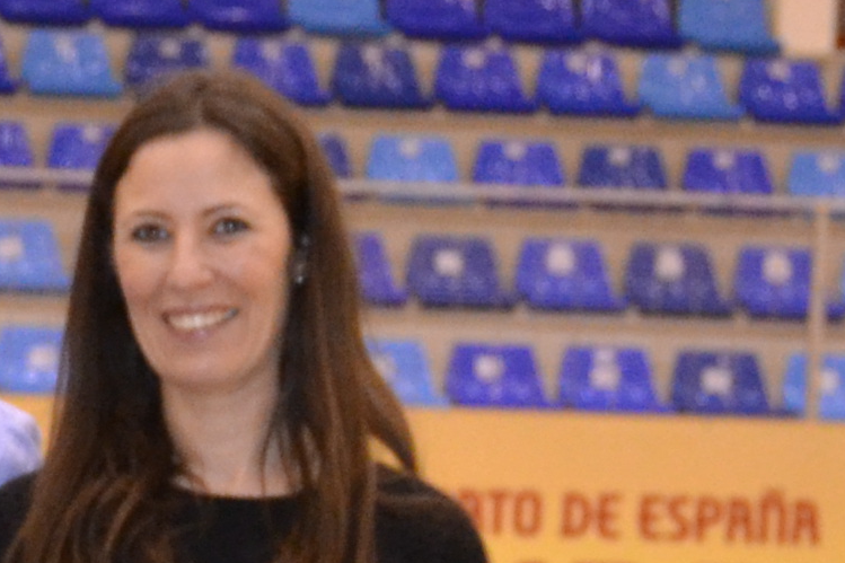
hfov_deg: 8.4
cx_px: -461
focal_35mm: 240
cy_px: 1035
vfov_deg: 5.6
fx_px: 5632
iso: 1250
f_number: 4
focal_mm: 26
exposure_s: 1/60
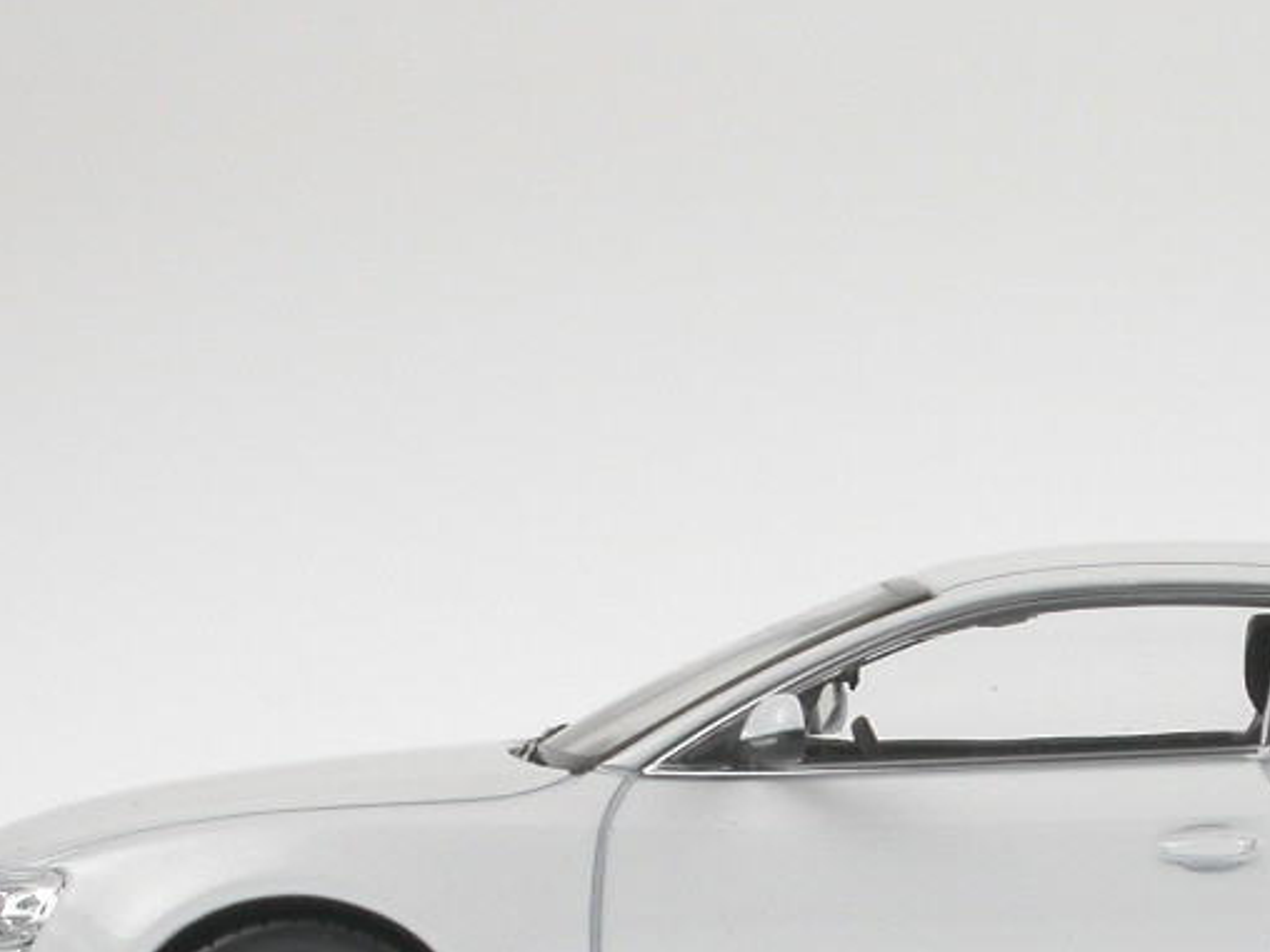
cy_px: 815
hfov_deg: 7.7
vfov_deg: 5.8
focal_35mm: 258
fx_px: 9466
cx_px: 1038
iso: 100
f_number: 10.3
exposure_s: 1/9.3
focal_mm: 26.6
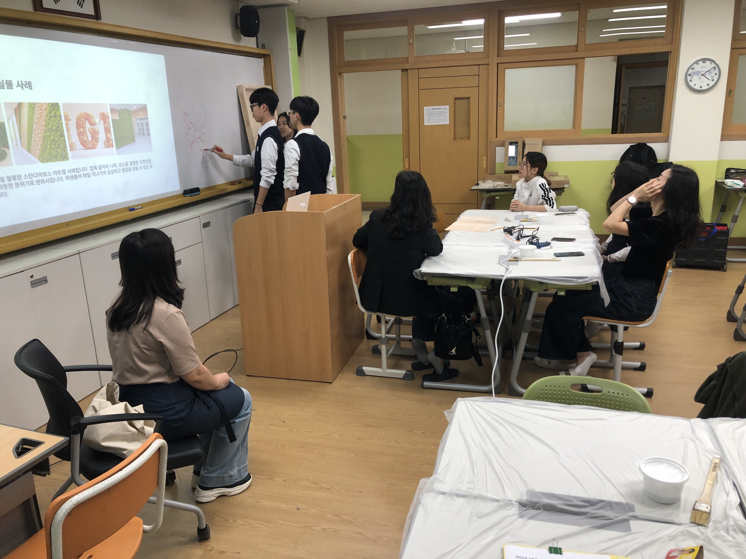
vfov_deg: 49.7
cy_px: 280
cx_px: 373
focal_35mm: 28
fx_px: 603
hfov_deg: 63.4
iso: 25
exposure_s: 1/30
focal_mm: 4
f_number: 1.8
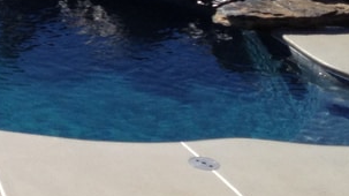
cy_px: -135
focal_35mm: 168
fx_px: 1554
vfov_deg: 7.1
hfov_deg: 12.0
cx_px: -233
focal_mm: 4.28
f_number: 2.4
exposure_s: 1/1227
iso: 50
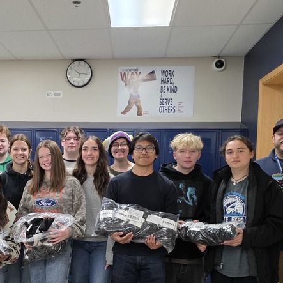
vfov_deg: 35.4
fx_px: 435
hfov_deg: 35.1
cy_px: 204
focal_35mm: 47
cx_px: 65
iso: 400
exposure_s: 1/120
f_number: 1.7
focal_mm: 6.3
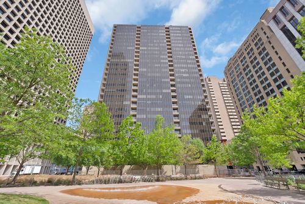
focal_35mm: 15
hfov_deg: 100.3
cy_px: 102
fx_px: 127
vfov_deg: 77.5
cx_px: 152
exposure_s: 1/320
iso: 1600
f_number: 9
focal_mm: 15
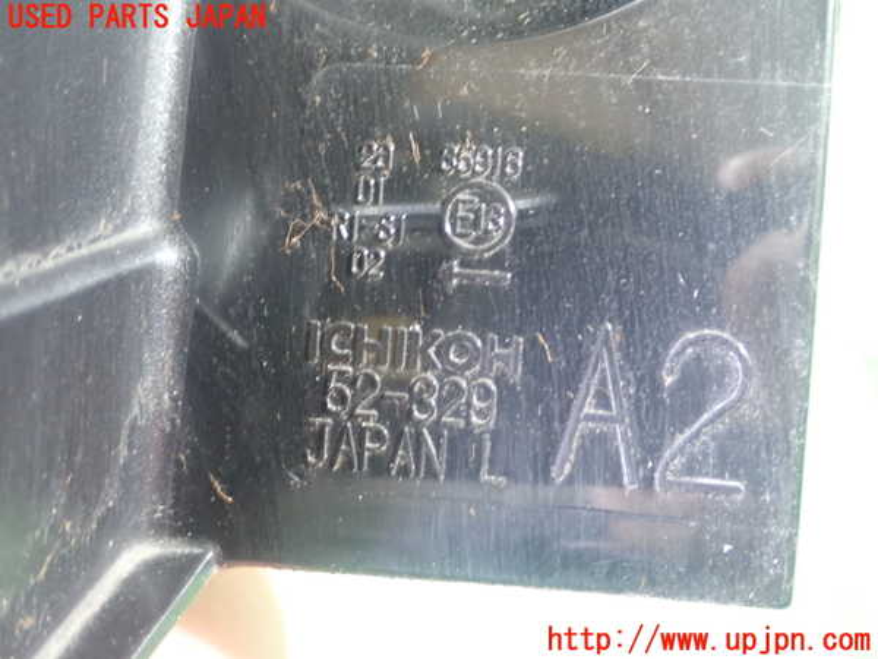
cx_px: 439
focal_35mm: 43
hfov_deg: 43.9
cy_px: 330
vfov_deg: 33.6
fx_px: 1091
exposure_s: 1/10
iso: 1250
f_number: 2.9
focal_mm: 7.86
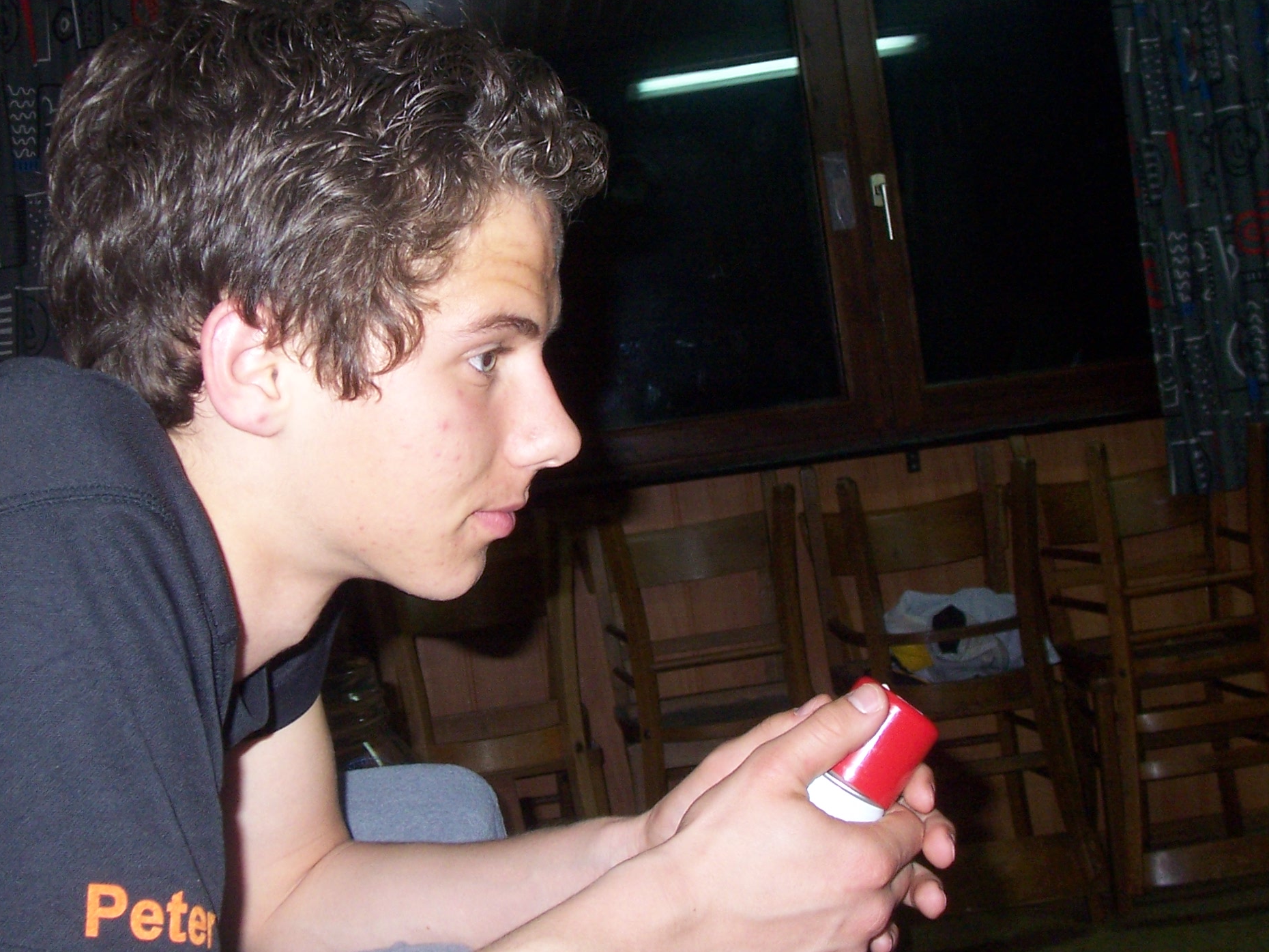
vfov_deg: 26.9
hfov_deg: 35.4
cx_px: 482
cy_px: 336
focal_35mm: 54
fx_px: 1980
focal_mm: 6.4
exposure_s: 1/60
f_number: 3.9
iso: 125
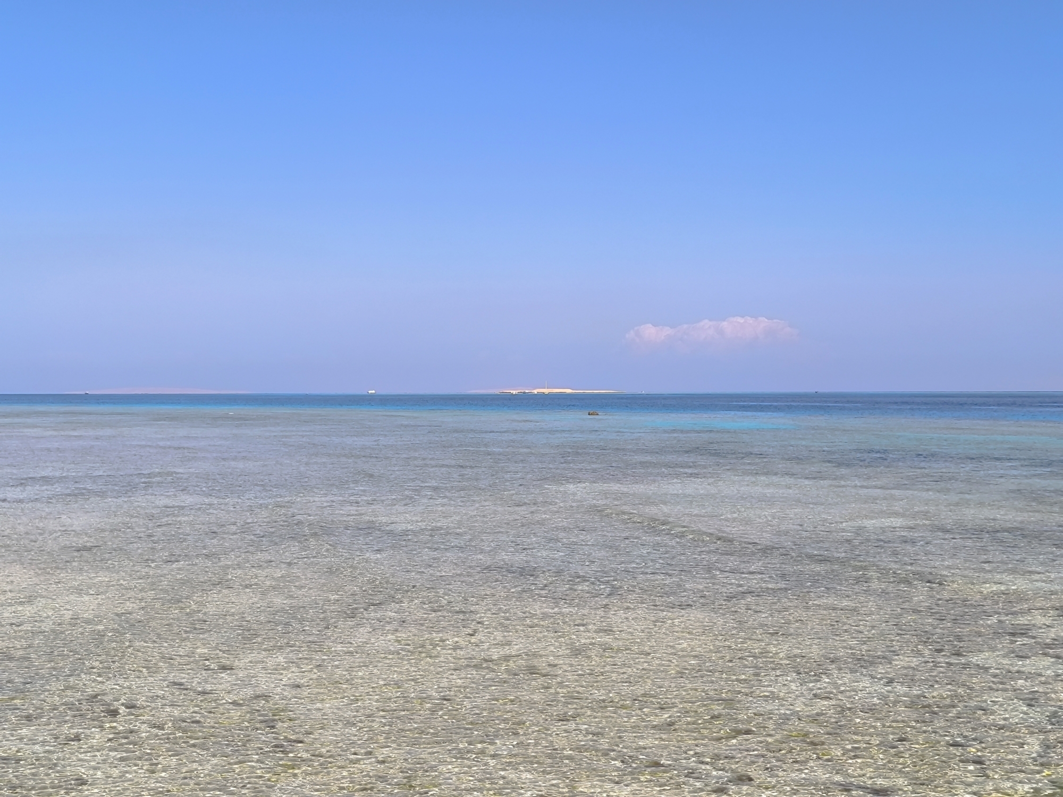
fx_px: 1413
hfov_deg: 41.2
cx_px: 532
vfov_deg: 31.5
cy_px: 398
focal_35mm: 46
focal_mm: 6.14
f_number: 1.65
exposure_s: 1/643
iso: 50
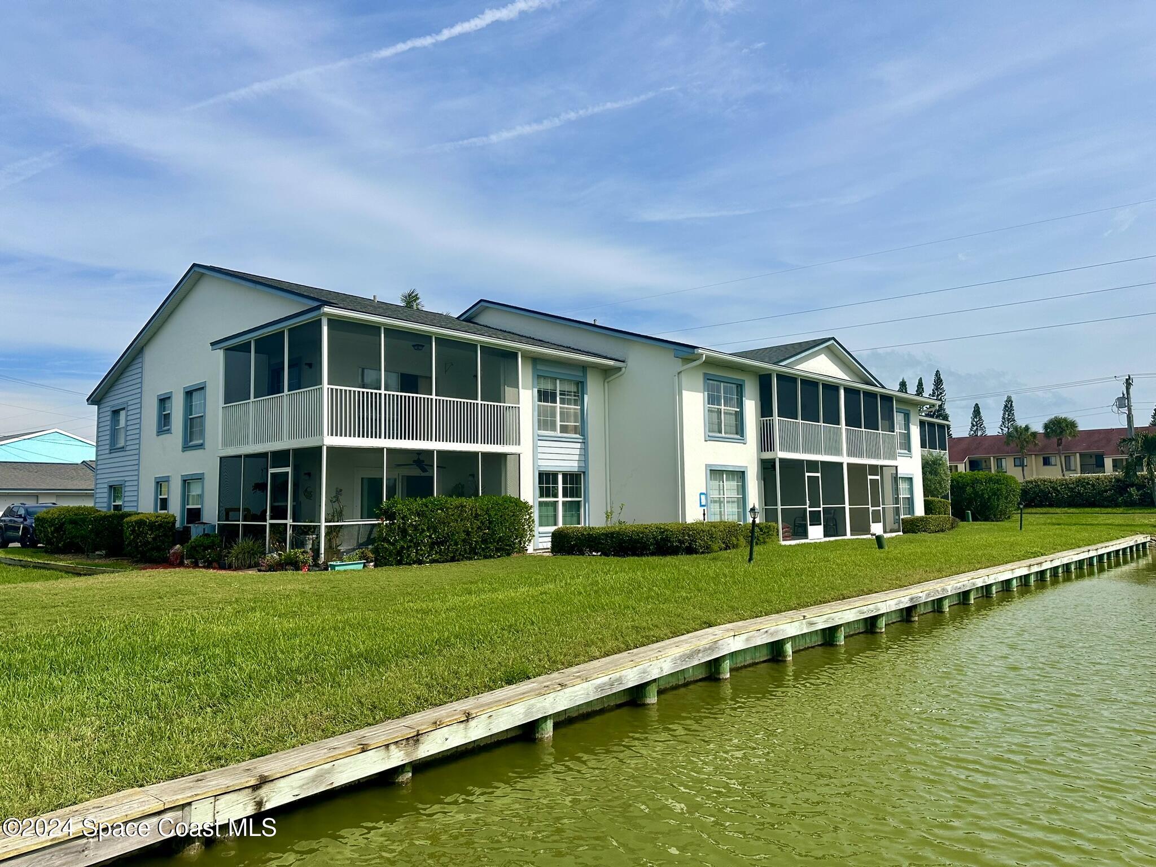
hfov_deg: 71.6
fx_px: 801
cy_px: 434
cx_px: 578
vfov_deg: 56.8
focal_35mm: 24
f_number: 1.78
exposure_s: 1/8197
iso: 80
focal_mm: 6.86
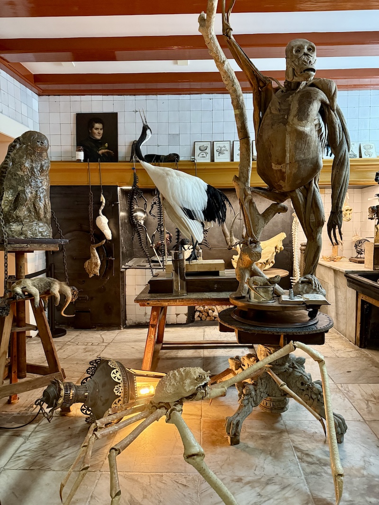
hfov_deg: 56.8
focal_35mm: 24
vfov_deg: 71.6
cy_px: 252
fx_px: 350
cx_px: 190
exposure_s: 1/33
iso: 800
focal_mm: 6.76
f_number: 1.78
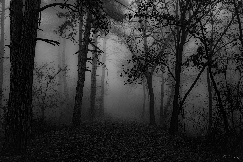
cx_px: 122
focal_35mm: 52
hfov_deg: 37.9
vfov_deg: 25.8
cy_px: 81
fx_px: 354
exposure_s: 1/50
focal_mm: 35
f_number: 1.8
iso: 100
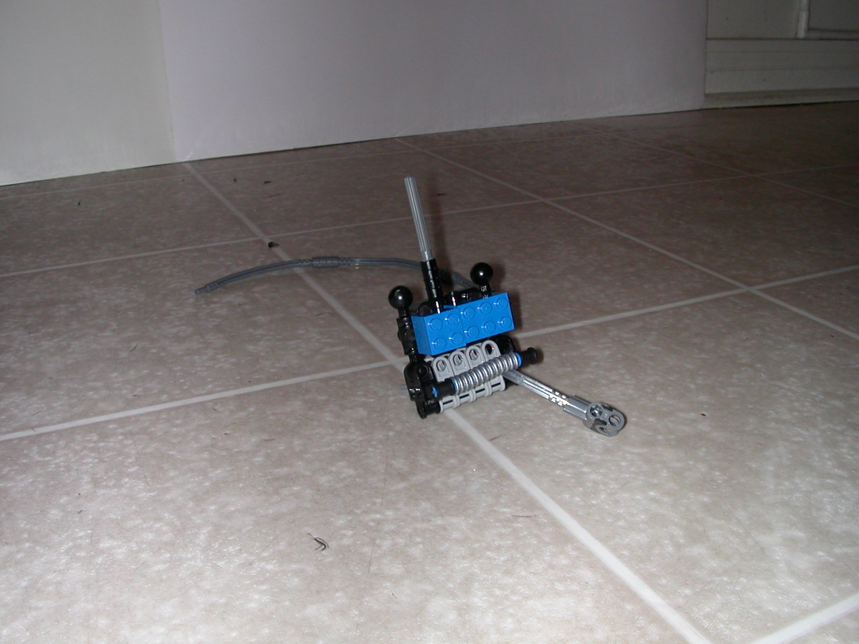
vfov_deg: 38.7
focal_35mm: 37
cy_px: 322
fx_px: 918
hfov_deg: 50.1
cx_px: 430
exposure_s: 1/59.9
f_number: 4.5
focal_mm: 5.6
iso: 100
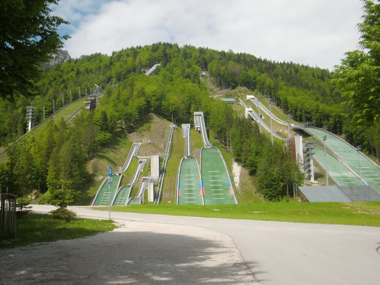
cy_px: 142
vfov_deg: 37.7
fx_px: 417
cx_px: 190
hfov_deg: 49.0
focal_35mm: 38
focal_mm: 6.66
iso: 100
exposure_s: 1/200
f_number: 8.9
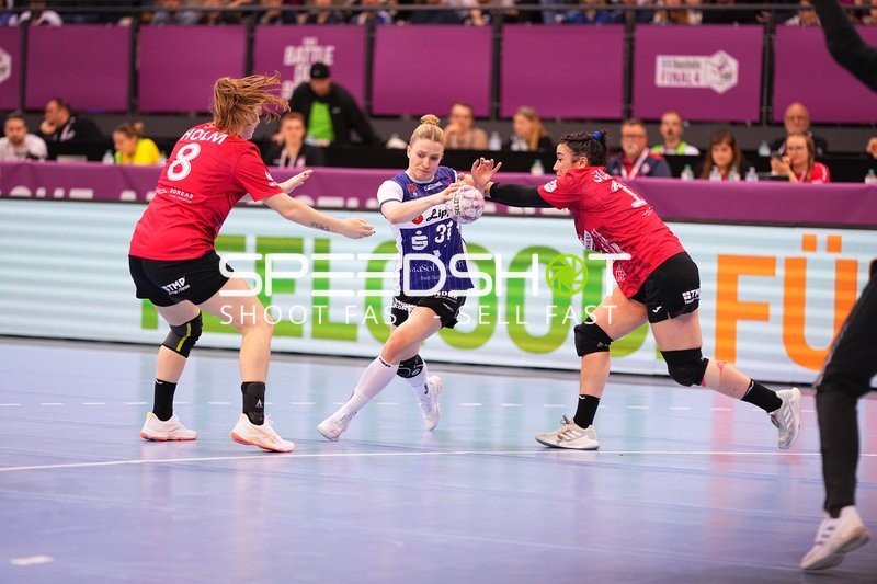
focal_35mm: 135
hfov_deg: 15.2
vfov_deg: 10.2
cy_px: 292
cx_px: 438
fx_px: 3288
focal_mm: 135
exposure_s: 1/1600
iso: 2000
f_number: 1.8
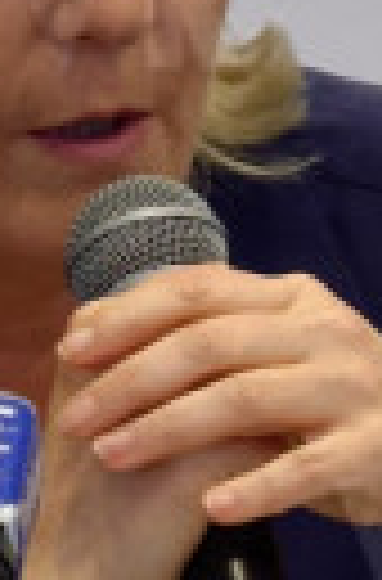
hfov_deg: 1.2
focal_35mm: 1152
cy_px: 634
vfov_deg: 1.8
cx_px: 128
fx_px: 18489
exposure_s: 1/100
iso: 2500
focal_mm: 165
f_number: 5.6
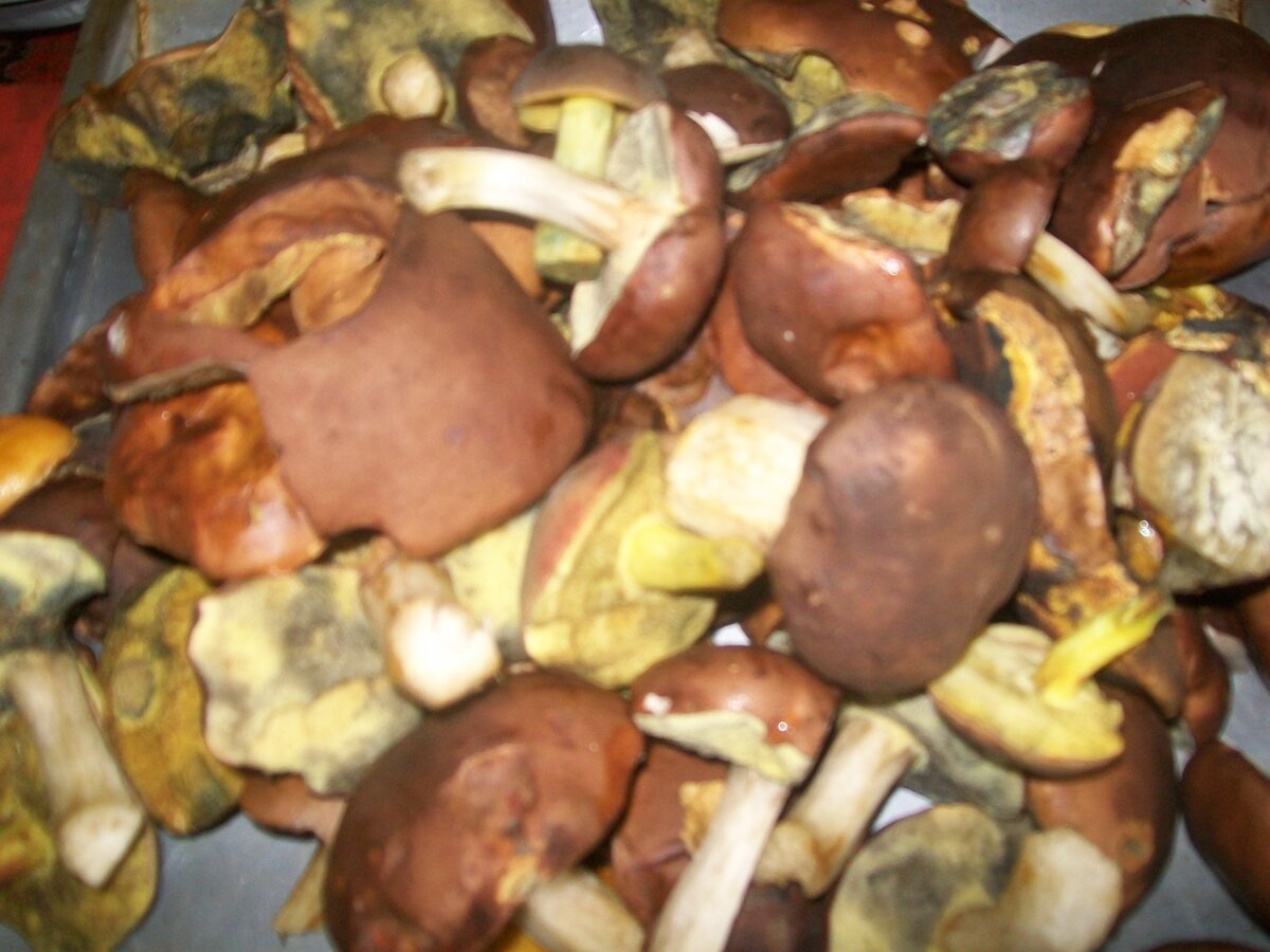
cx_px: 635
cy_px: 476
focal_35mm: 34
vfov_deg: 41.8
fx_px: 1247
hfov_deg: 54.0
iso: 160
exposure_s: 1/60
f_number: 2.7
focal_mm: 6.1
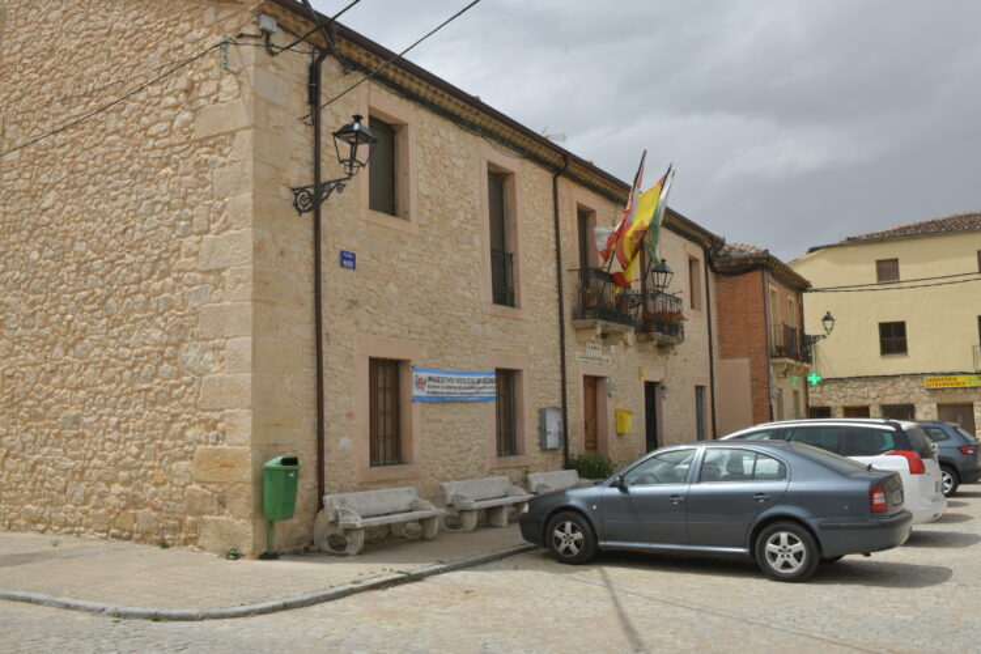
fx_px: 1526
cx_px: 490
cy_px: 327
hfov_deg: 35.6
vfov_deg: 24.2
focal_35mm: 56
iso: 320
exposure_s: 1/400
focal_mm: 56
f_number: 14
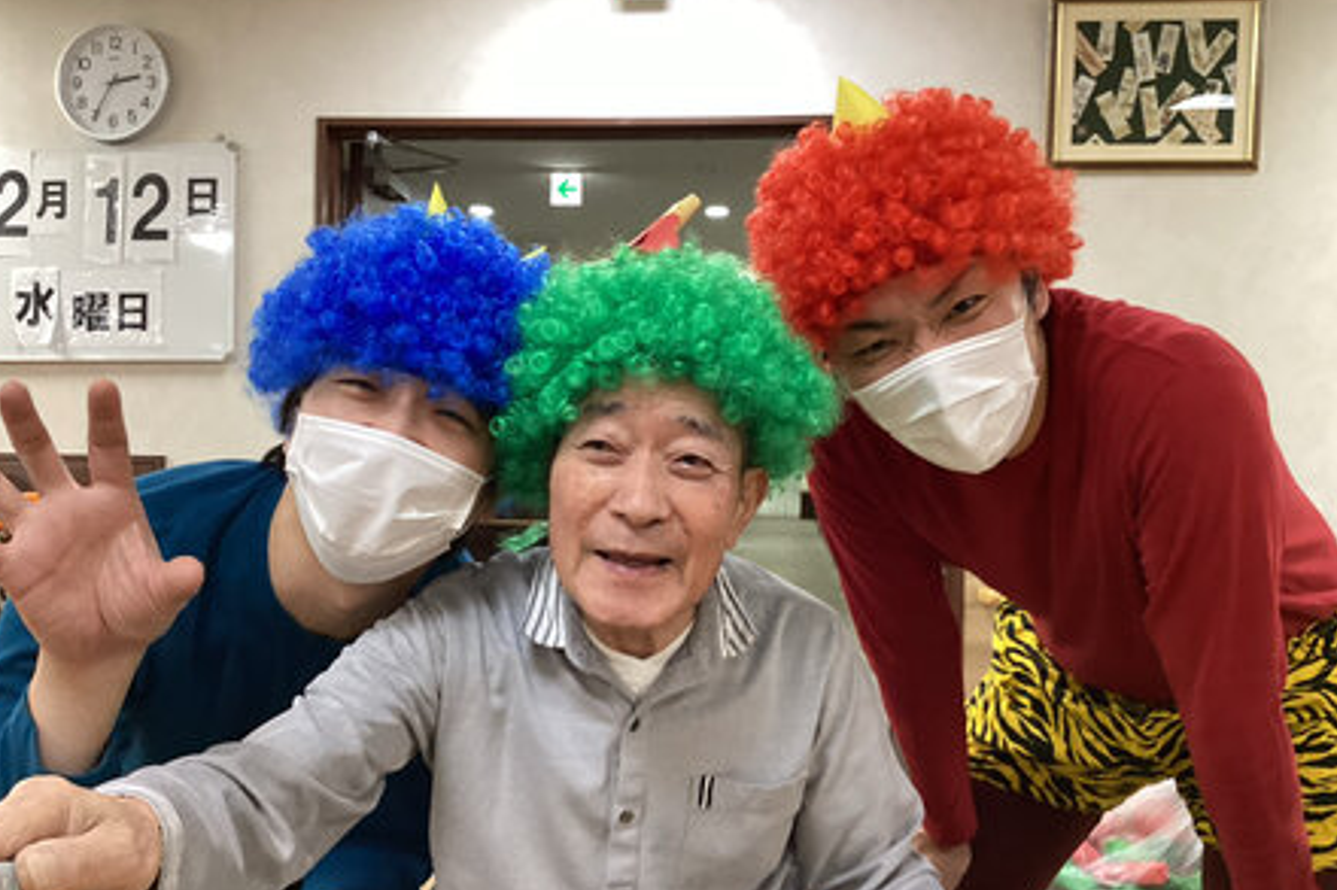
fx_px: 1225
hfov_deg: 57.2
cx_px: 662
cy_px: 492
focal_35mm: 33
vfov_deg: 39.9
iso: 250
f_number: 2.4
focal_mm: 3.3
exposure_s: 1/50
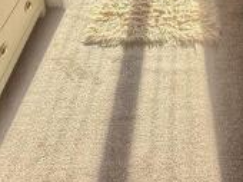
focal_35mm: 48
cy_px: -49
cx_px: 164
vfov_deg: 26.1
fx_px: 336
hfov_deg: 39.2
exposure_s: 1/234
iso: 64
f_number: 2.2
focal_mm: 2.22
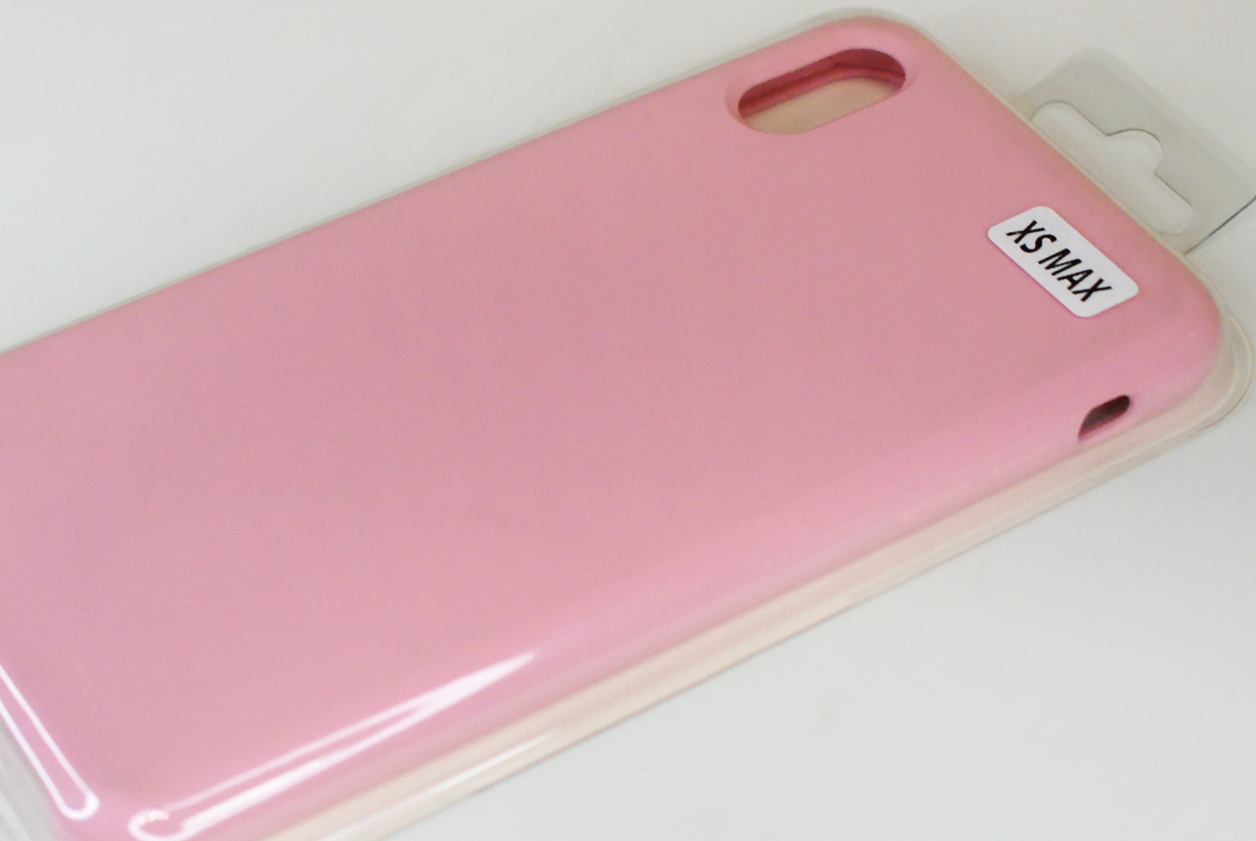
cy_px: 441
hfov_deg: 20.8
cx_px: 551
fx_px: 3421
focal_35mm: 98
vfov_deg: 14.0
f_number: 5.6
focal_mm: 35
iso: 1600
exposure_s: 1/160
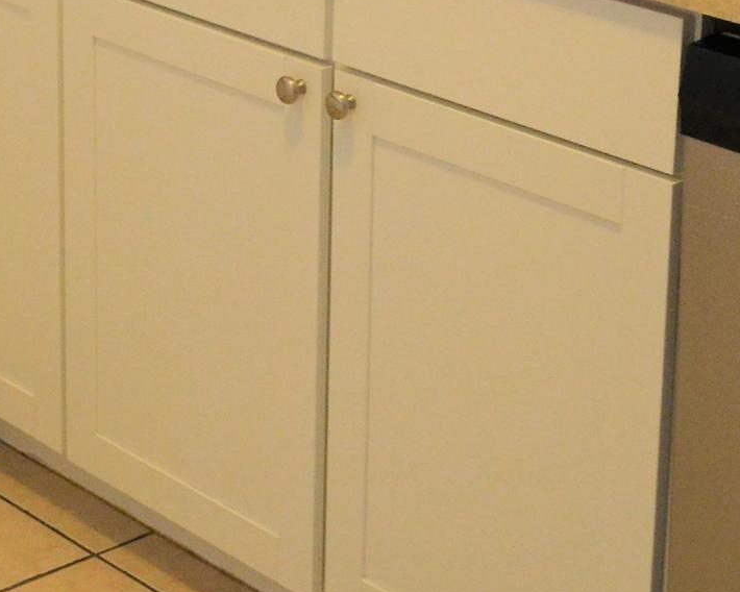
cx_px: 152
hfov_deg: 17.8
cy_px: -154
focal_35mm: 107
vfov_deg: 13.9
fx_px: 2343
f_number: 3.5
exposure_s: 1/60
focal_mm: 18
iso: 1000
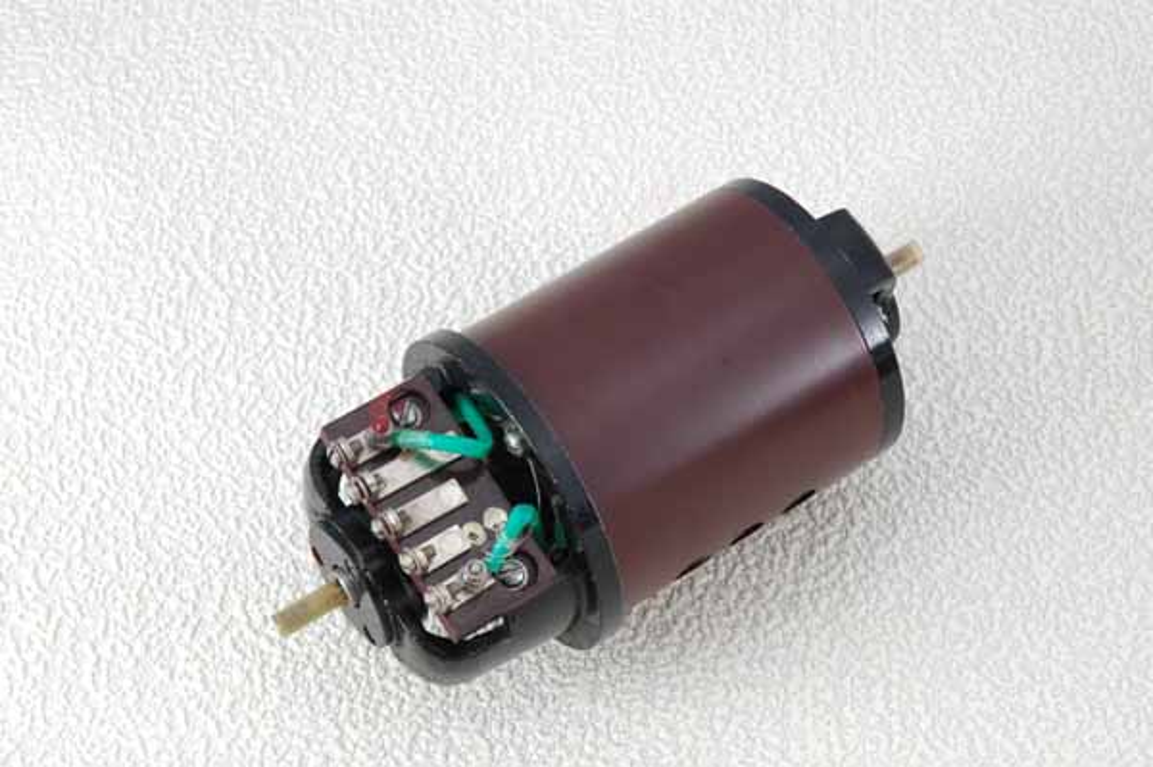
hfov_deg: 19.5
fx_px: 3360
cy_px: 384
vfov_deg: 13.0
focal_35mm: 105
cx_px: 576
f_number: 18
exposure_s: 1/20
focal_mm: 70
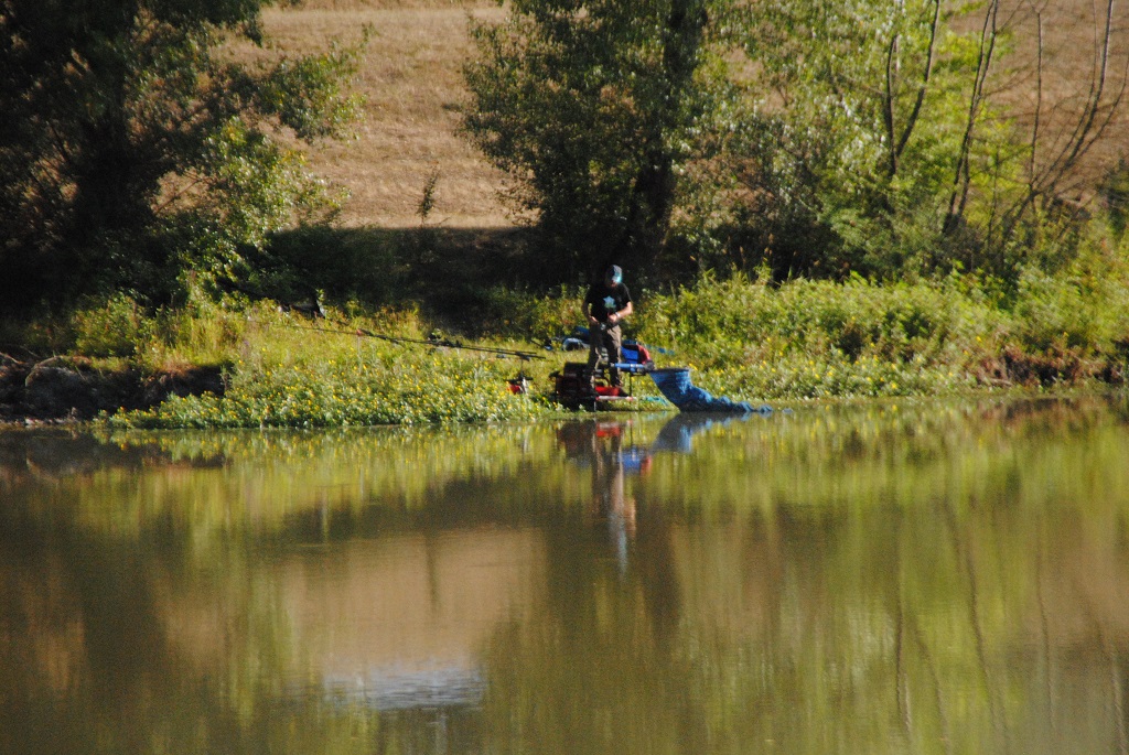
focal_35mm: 300
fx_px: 9418
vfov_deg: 4.6
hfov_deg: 6.9
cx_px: 564
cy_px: 378
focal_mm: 200
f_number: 7.1
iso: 1600
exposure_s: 1/3200
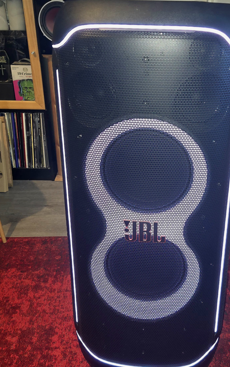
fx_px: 331
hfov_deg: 37.8
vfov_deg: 58.1
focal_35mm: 33
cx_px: 156
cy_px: 186
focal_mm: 6.3
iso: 160
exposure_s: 1/12
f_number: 1.7
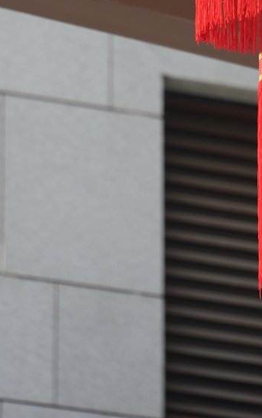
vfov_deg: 3.6
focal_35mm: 582
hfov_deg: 2.3
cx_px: 236
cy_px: -120
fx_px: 6649
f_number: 5.6
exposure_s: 1/60
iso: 200
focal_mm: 200
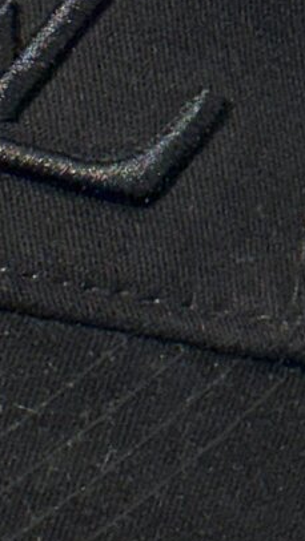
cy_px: -87
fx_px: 3939
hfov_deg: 4.4
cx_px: -32
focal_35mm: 274
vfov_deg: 7.8
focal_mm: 6.86
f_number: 1.78
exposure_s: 1/100
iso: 80
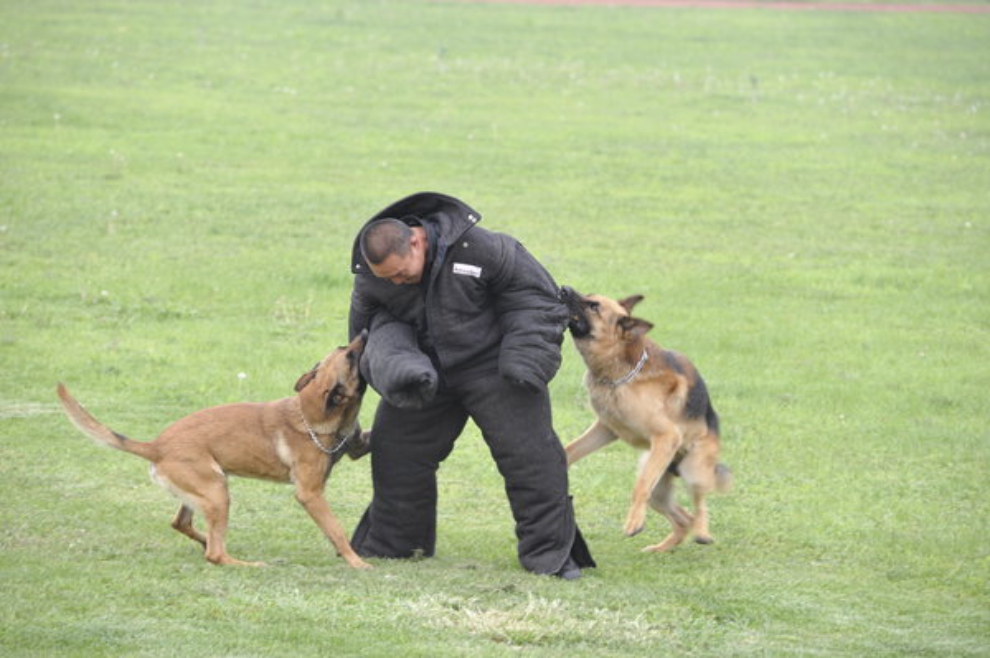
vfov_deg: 6.9
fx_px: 5495
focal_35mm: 200
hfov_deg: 10.3
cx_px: 495
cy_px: 329
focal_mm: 200
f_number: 6.3
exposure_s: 1/160
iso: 800
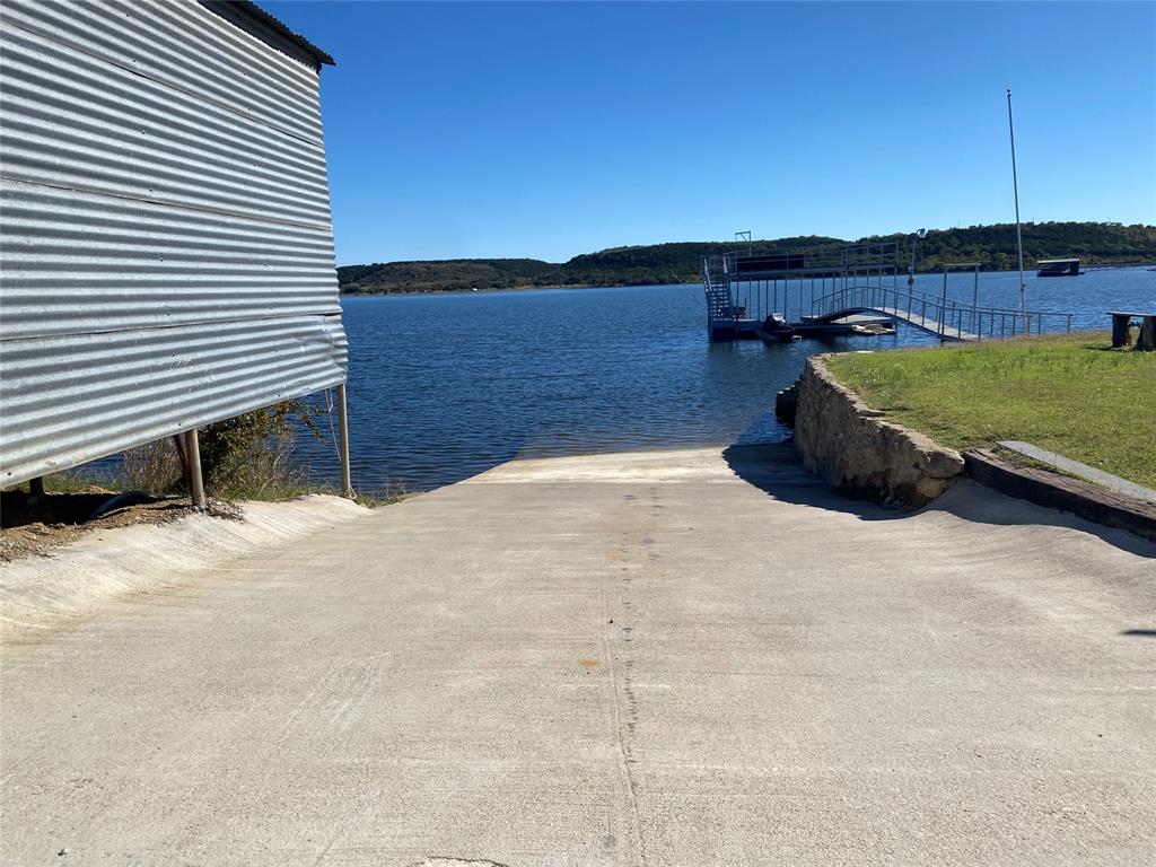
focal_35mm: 26
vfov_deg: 53.1
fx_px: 868
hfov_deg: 67.3
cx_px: 578
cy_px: 434
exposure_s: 1/4808
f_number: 1.8
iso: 32
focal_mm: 4.25
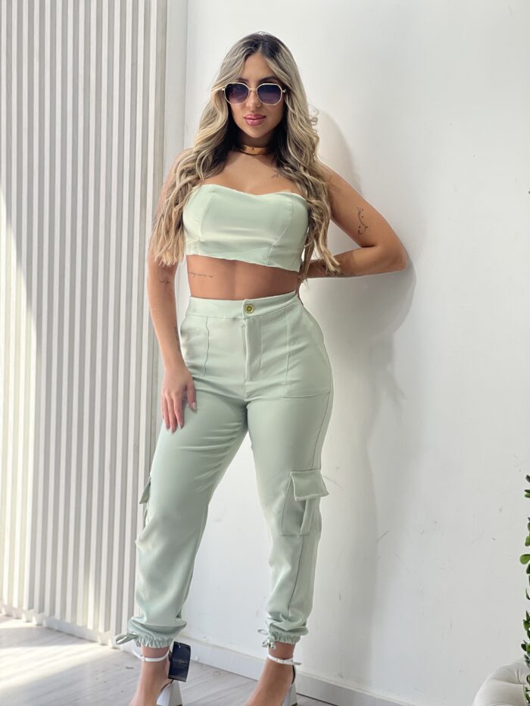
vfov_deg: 25.3
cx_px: 265
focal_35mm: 77
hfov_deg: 19.1
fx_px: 1572
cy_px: 353
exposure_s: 1/120
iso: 80
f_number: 2.8
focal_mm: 9
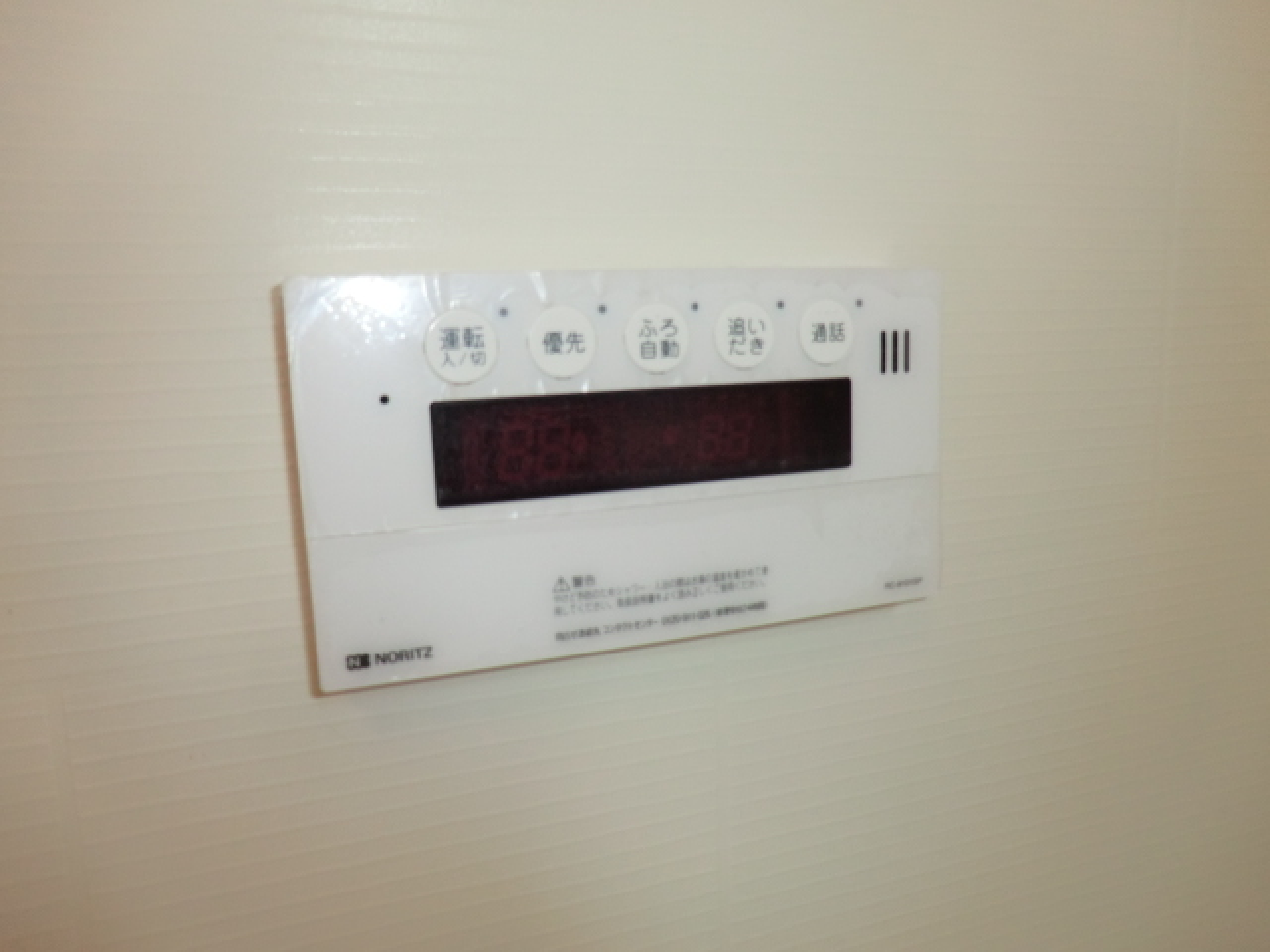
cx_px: 635
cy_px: 476
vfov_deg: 56.8
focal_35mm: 24
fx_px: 881
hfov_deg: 71.6
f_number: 3.2
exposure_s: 1/60
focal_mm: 4.3
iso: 125
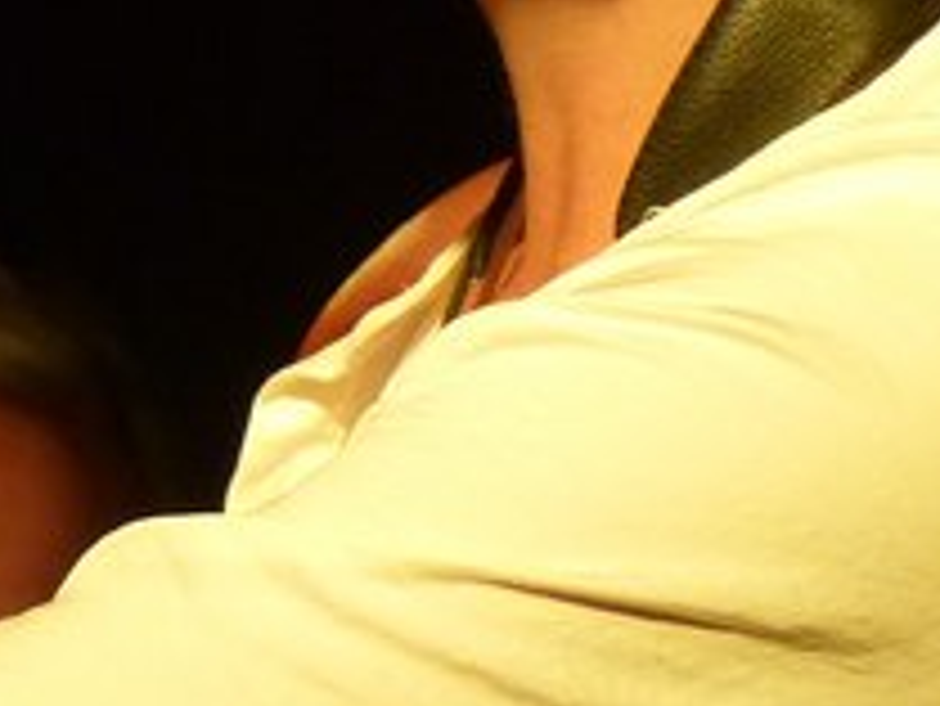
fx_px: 24970
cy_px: -121
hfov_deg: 2.2
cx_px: -585
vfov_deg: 1.6
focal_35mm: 919
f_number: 2.8
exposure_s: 1/80
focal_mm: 34.5
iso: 320
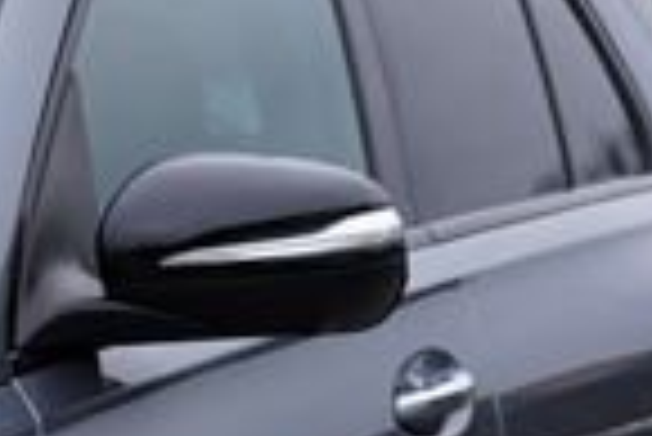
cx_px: -877
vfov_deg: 6.6
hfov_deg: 9.1
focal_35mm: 205
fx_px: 3716
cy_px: 735
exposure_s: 1/80
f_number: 4.5
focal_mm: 29
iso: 100
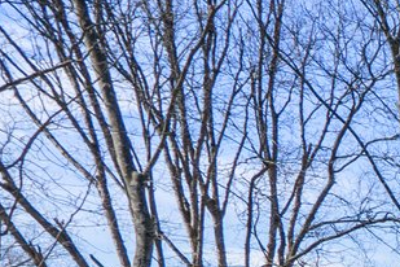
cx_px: 1318
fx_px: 1178
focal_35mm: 106
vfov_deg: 10.7
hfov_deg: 10.3
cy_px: 672
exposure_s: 1/400
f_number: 11
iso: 250
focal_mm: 16
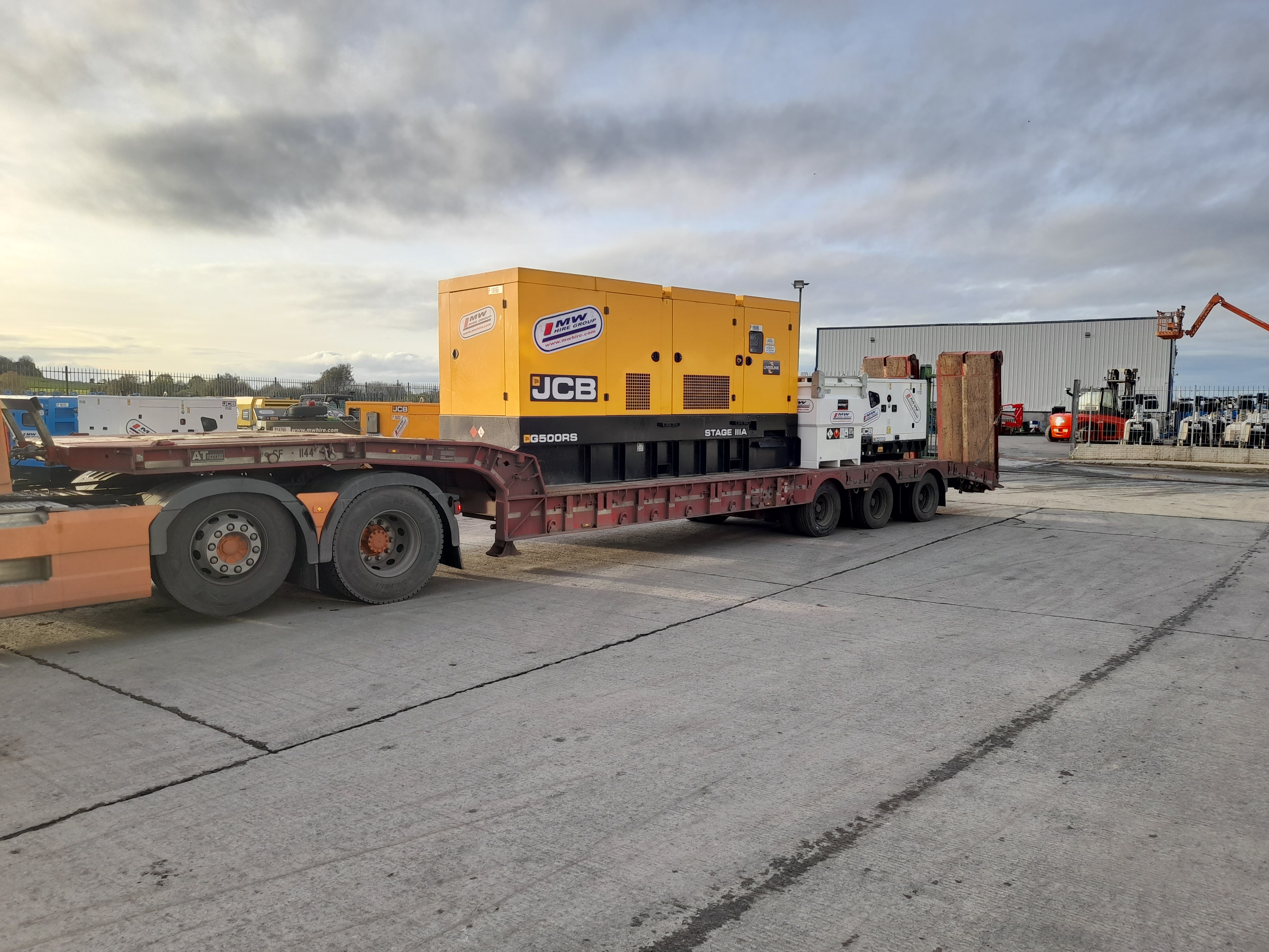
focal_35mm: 25
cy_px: 476
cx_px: 634
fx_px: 916
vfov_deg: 54.9
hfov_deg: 69.4
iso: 20
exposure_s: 1/280
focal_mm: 4.6
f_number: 2
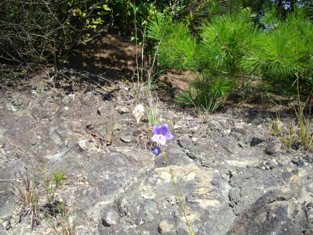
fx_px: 335
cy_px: 118
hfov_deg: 50.1
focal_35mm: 37
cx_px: 156
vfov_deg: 38.7
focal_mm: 6.2
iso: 100
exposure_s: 1/250
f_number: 5.6
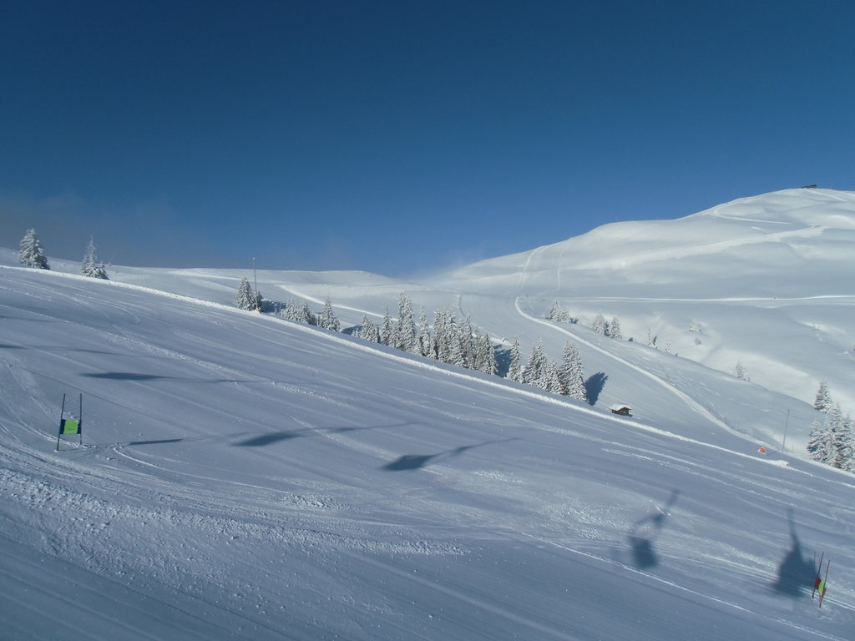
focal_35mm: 24
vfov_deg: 56.8
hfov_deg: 71.6
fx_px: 593
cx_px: 428
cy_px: 320
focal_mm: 4.24
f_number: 7.9
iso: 64
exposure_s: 1/400
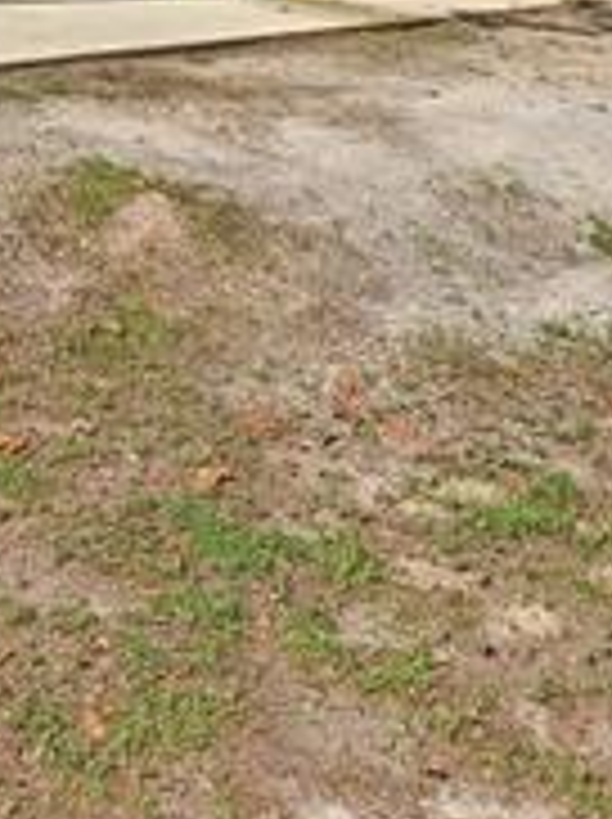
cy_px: -68
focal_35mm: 66
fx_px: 1559
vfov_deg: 27.1
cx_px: -54
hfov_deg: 21.1
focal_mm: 4.6
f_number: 1.8
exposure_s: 1/287
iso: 32
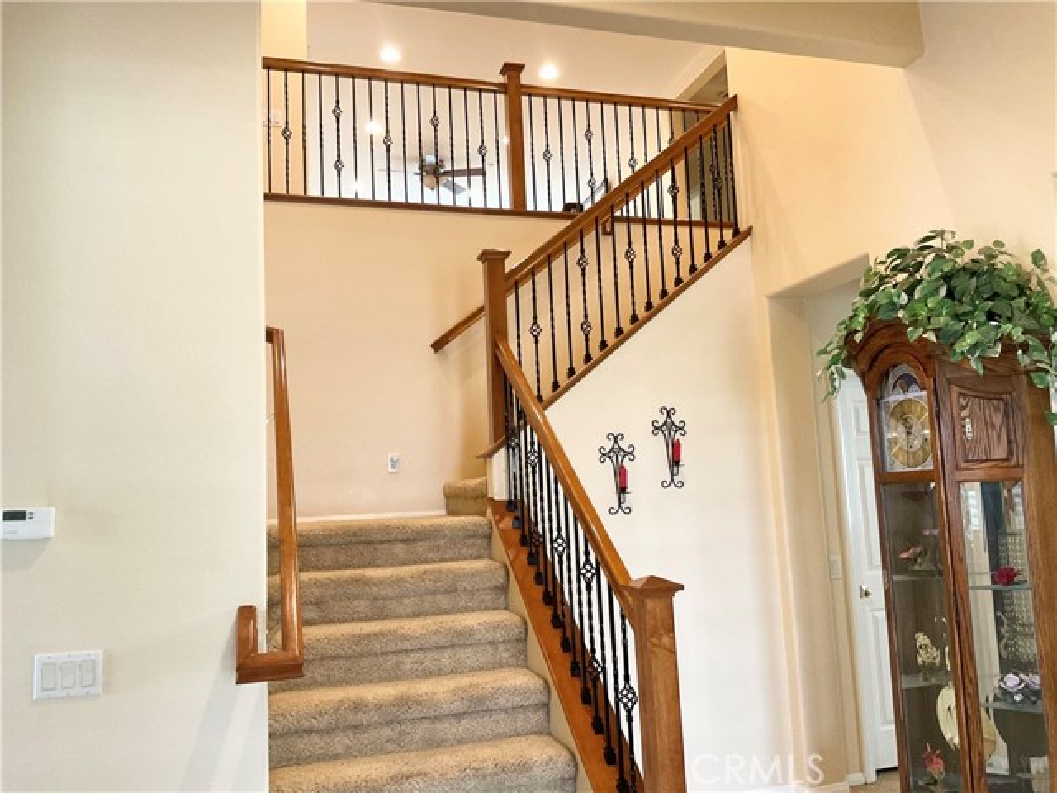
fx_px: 886
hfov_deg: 61.7
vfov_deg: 48.2
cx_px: 528
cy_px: 396
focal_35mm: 29
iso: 200
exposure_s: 1/60
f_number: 1.8
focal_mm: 3
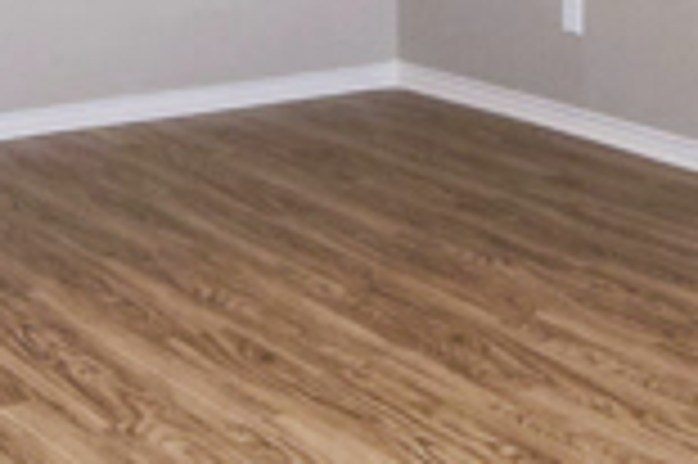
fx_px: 1879
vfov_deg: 13.8
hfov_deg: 21.0
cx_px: 320
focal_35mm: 97
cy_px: -45
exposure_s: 1/80
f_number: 4.5
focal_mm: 10
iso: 800
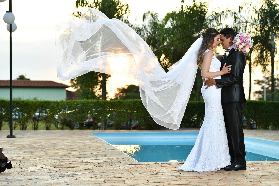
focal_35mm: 84
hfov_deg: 24.2
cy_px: 93
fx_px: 651
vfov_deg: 16.3
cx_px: 140
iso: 200
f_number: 2.5
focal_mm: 56
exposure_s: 1/320
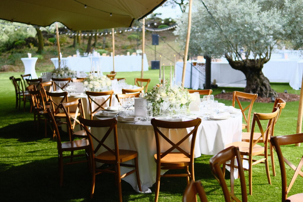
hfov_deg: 43.6
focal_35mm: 45
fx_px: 379
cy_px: 101
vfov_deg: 29.9
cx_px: 152
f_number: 1.4
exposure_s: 1/3800
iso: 640
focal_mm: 30
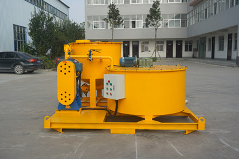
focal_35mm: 32
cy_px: 80
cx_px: 120
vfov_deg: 41.6
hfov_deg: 59.5
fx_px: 209
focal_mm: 21
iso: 100
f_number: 5.6
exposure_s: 1/500
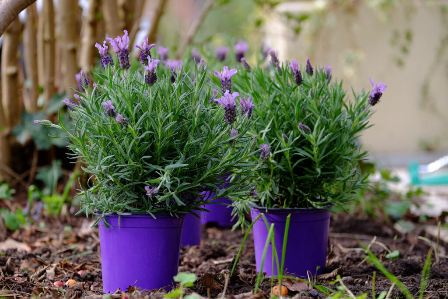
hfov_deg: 11.2
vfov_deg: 7.5
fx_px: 2277
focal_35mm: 183
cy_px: 150
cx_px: 224
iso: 200
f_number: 5
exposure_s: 1/140
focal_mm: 121.8
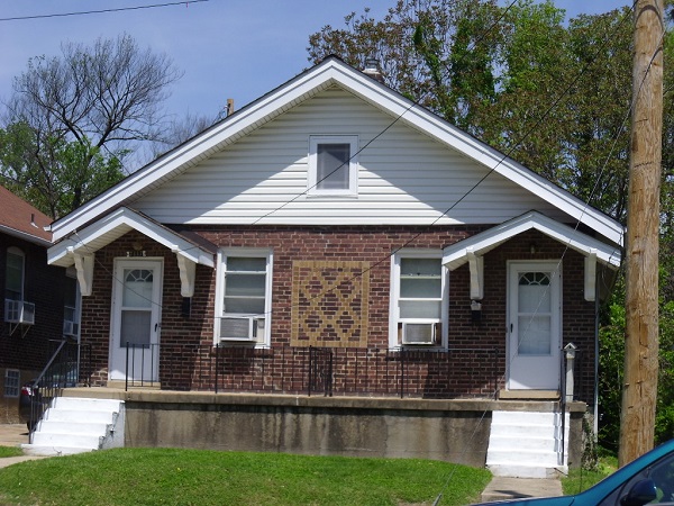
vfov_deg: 21.6
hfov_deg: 28.6
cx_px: 337
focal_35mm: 68
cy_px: 253
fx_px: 1324
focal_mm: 12.22
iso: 80
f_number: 4.2
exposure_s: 1/824
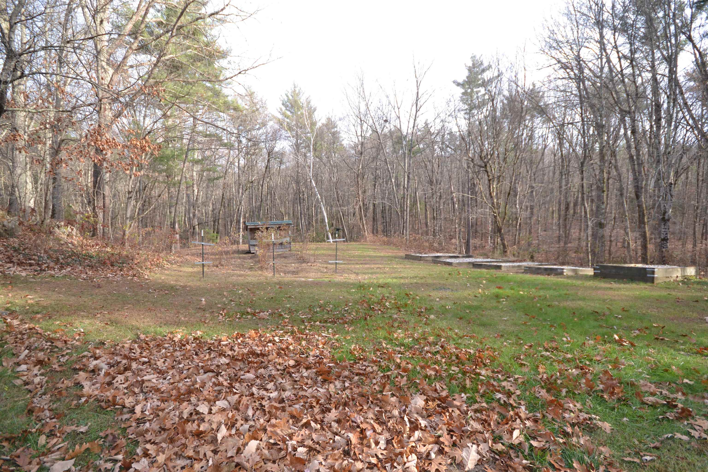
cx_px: 354
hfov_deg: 100.4
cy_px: 236
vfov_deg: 77.3
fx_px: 295
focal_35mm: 15
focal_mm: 10
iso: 400
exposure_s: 1/200
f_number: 5.6
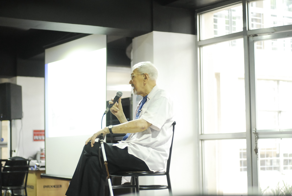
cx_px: 146
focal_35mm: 75
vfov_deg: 18.2
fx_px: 609
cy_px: 98
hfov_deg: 27.0
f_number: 2
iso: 1000
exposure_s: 1/250
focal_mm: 50
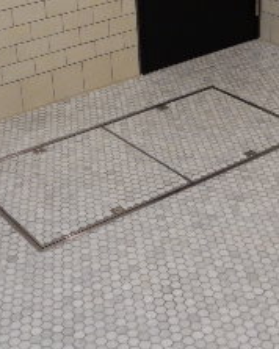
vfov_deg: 26.8
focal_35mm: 70
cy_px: 86
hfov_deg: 21.8
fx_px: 724
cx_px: 158
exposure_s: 1/30
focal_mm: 4.5
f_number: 3.7
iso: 360
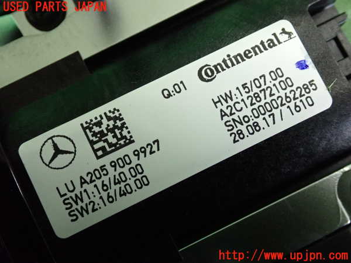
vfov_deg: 30.9
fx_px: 477
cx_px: 176
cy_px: 132
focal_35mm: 47
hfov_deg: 40.4
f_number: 3.1
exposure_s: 1/125
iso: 1250
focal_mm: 8.4
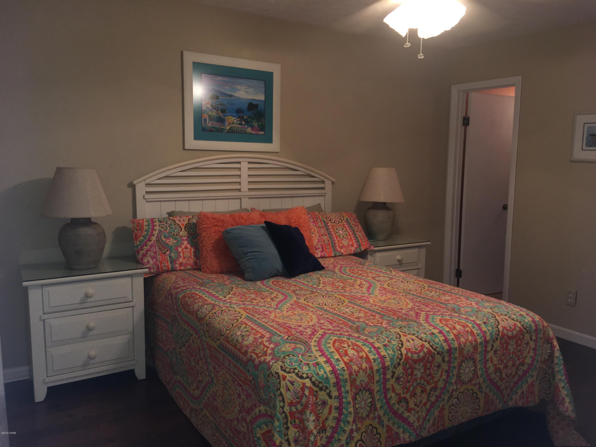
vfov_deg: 48.2
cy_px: 224
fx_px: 499
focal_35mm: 29
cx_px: 298
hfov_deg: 61.7
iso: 40
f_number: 2.2
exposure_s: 1/20
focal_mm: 4.15
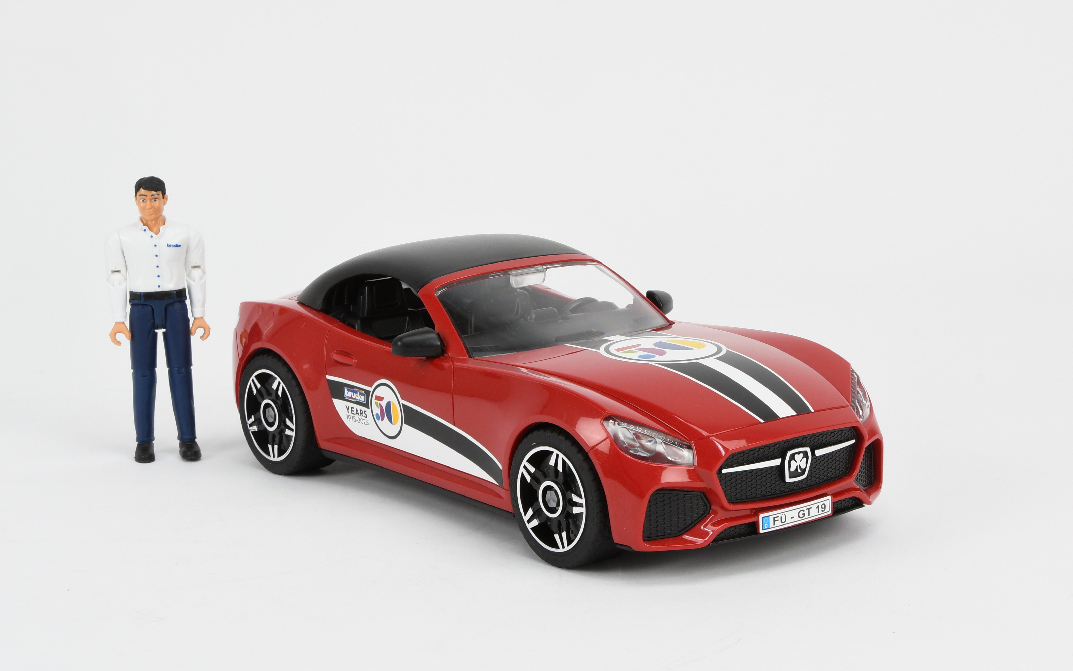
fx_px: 2632
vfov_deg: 14.5
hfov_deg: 23.0
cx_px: 536
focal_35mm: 90
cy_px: 324
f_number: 14
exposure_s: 1/6
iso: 200
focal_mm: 44
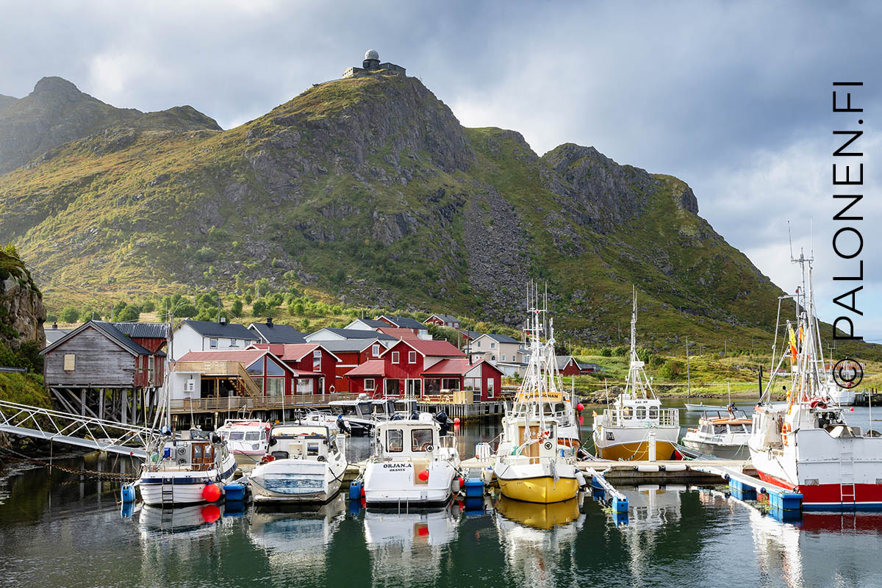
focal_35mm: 41
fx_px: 1004
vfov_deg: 32.6
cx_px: 441
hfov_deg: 47.4
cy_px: 294
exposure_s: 1/200
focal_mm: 41
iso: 200
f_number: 14
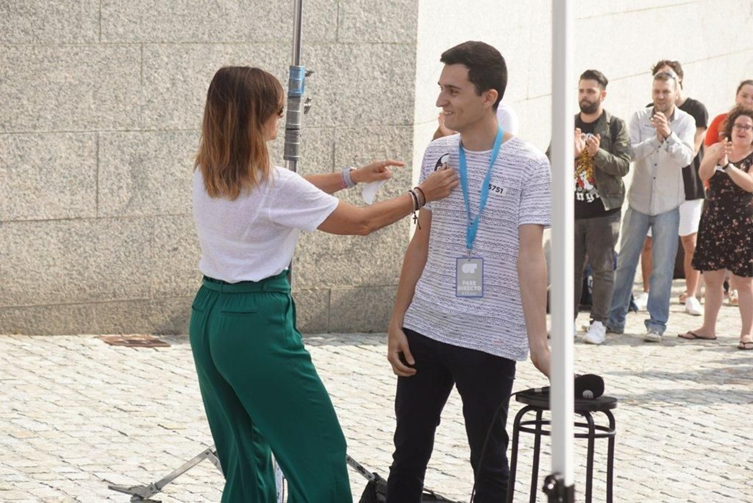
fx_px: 2511
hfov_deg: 17.1
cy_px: 252
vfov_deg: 11.4
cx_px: 376
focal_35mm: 120
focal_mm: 80
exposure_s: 1/200
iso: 100
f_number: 5.6
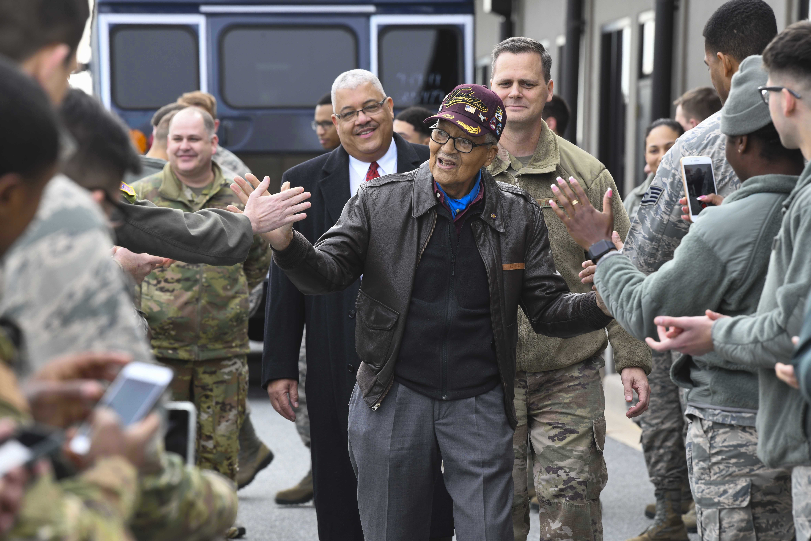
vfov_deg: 6.9
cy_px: 270
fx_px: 4505
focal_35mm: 200
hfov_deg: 10.3
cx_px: 406
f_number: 8
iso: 800
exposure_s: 1/250
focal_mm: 200
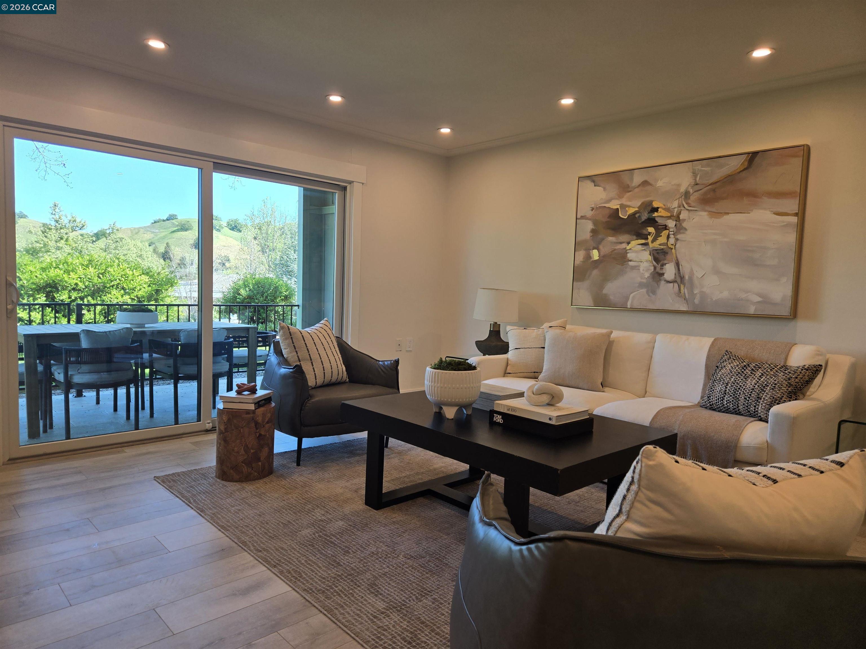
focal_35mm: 23
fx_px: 575
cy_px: 324
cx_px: 433
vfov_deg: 58.9
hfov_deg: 73.9
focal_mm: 5.4
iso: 50
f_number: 1.8
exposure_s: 1/120
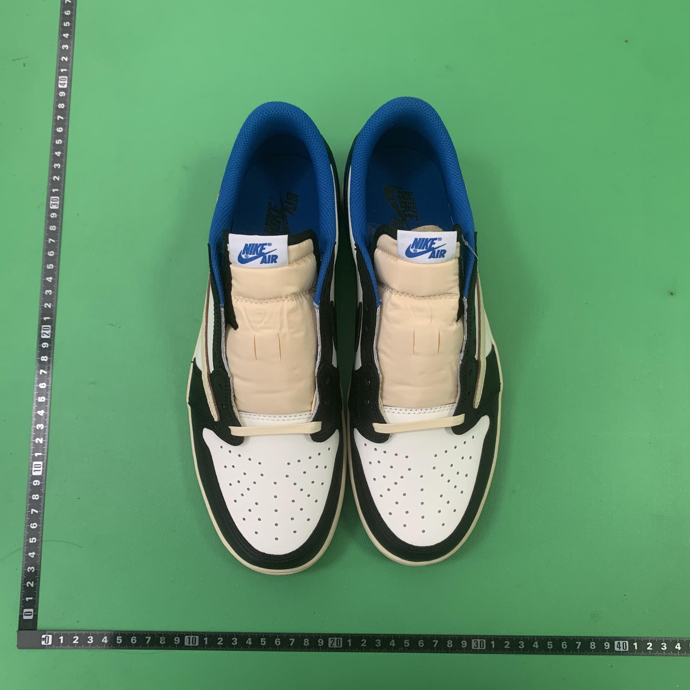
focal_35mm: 31
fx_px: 699
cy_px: 345
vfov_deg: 52.5
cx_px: 355
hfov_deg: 52.5
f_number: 1.8
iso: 160
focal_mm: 4.25
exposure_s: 1/60
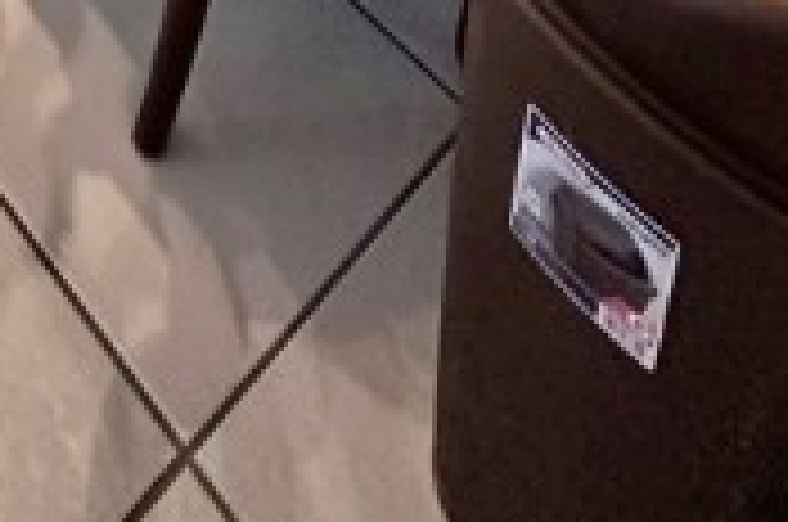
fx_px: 1398
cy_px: -1030
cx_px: -32
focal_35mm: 64
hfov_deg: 29.1
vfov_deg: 11.6
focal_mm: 2.22
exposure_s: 1/120
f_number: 2.2
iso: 250
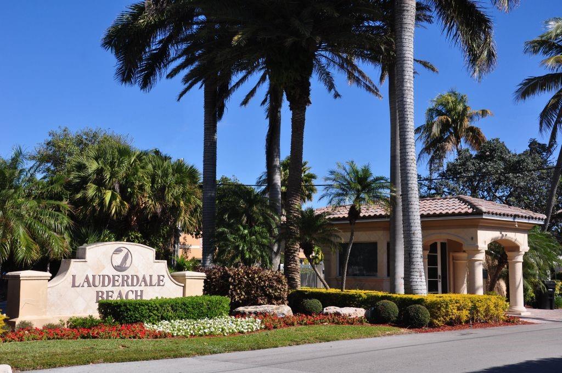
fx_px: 702
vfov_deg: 29.8
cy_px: 186
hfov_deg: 43.7
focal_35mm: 45
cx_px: 281
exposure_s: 1/800
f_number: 14
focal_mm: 30
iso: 320
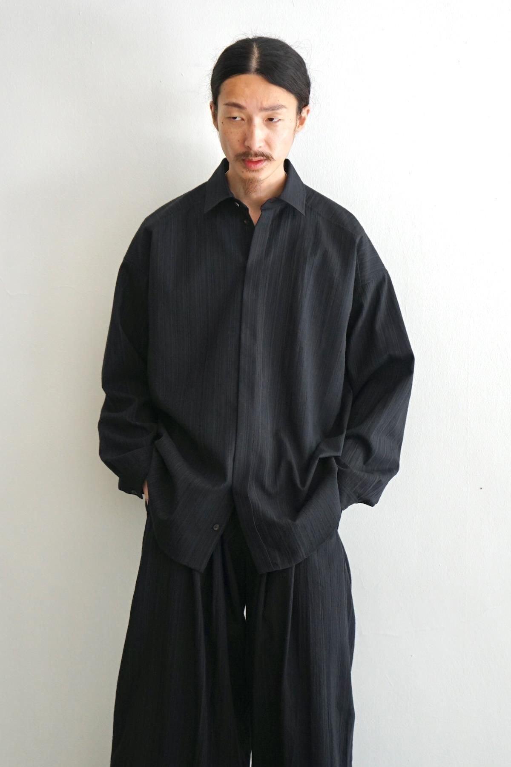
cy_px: 384
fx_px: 1171
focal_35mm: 55
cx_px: 256
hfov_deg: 24.6
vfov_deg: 36.2
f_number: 5
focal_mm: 55
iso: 640
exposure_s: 1/160
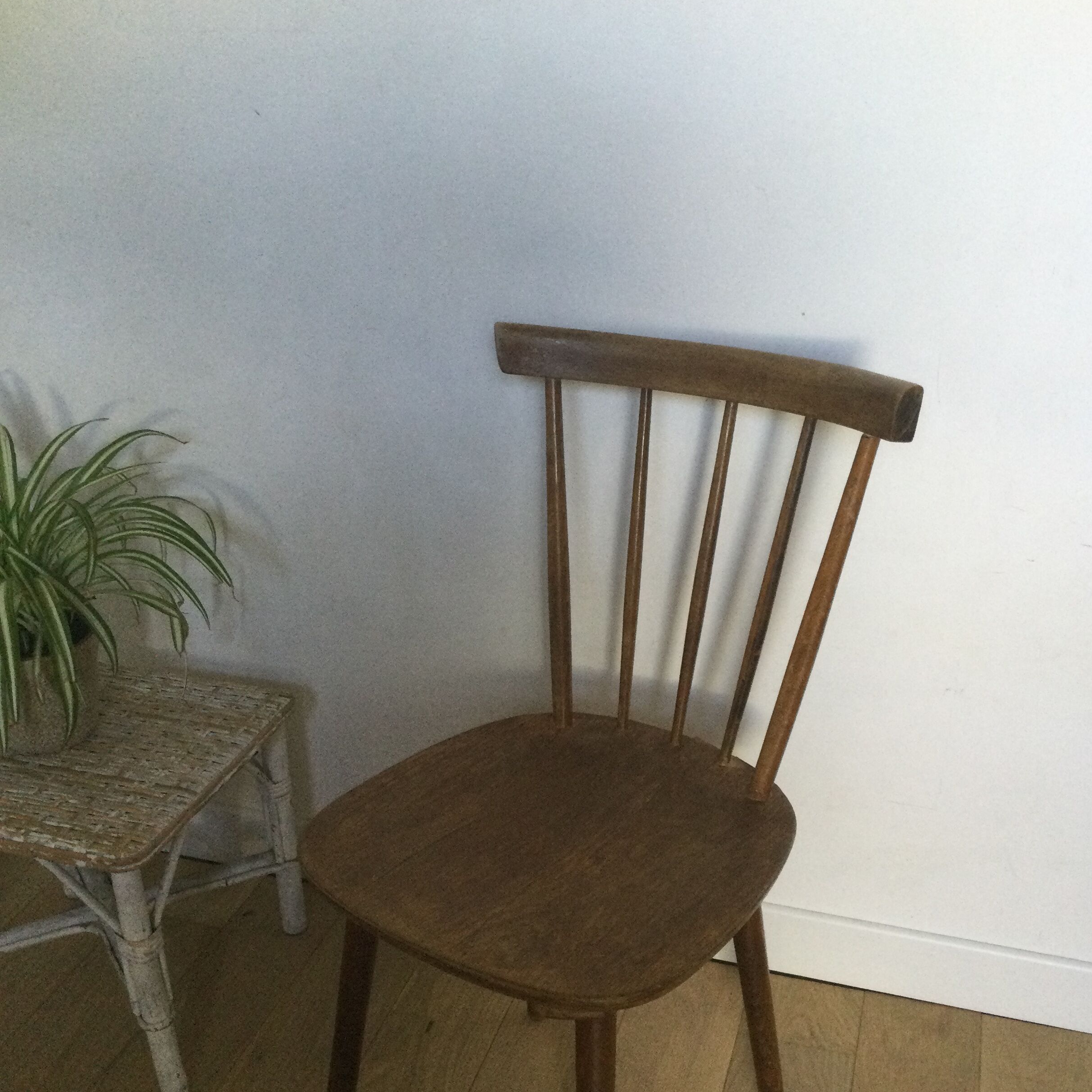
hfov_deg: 44.9
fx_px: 1321
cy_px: 698
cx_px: 552
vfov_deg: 44.5
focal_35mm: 37
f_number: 2.4
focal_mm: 3.3
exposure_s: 1/33
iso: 125
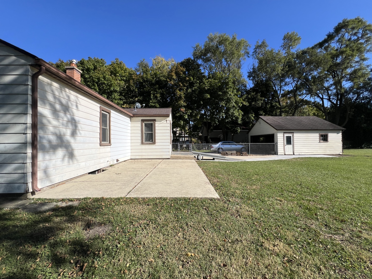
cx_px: 186
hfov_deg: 106.2
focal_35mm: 13
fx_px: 140
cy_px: 140
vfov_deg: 89.9
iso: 32
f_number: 1.8
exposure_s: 1/2179
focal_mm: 1.57
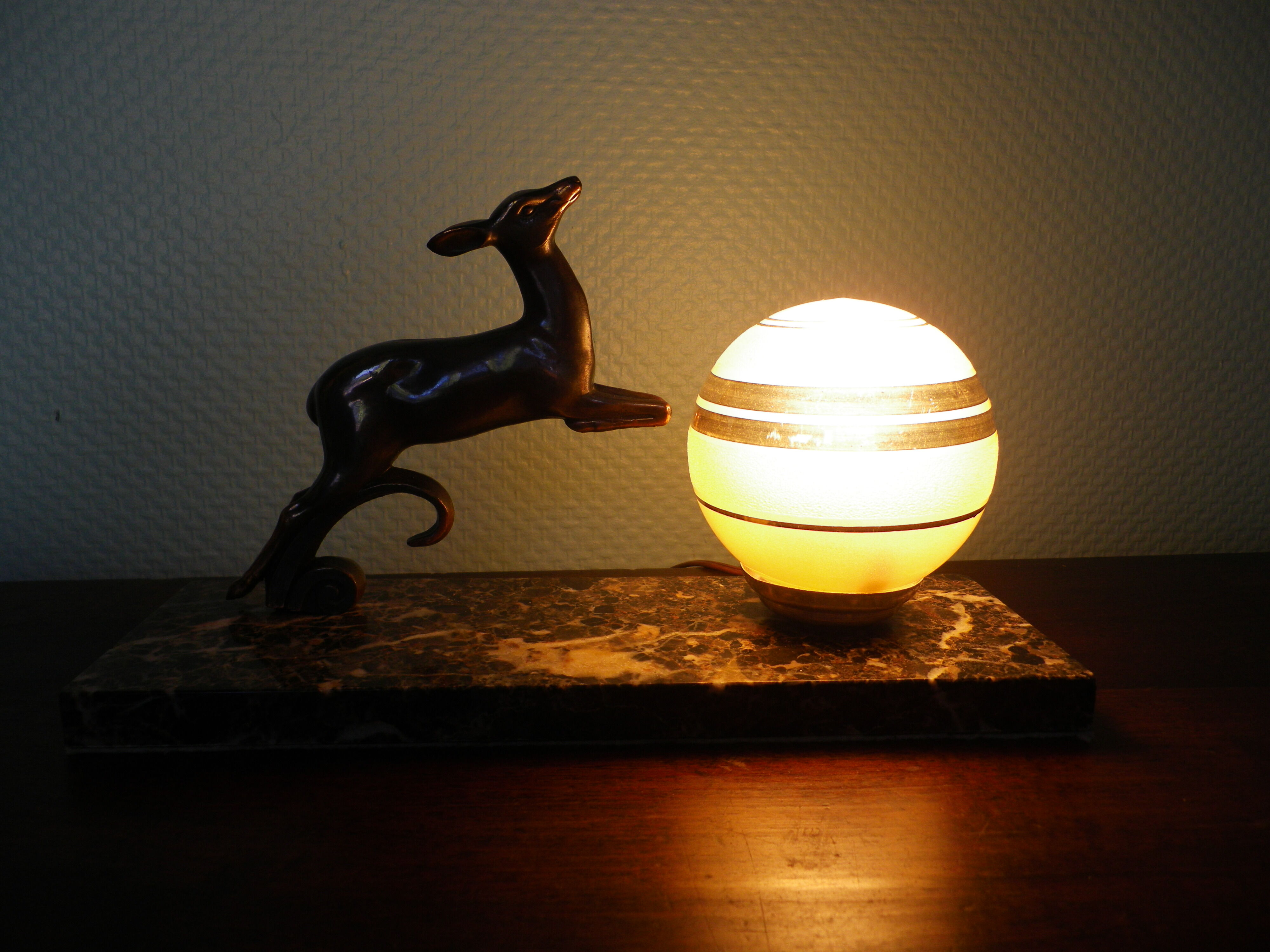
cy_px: 476
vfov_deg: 49.7
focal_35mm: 28
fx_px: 1027
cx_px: 635
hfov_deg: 63.4
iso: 64
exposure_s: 1/100
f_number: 2.6
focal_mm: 4.9
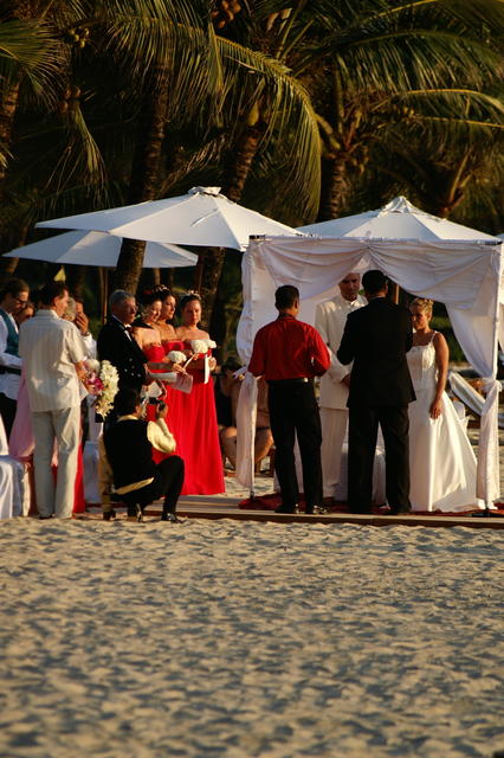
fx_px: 9460
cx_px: 252
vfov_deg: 4.6
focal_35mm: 450
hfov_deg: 3.1
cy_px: 379
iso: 200
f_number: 5.6
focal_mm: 300
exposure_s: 1/800
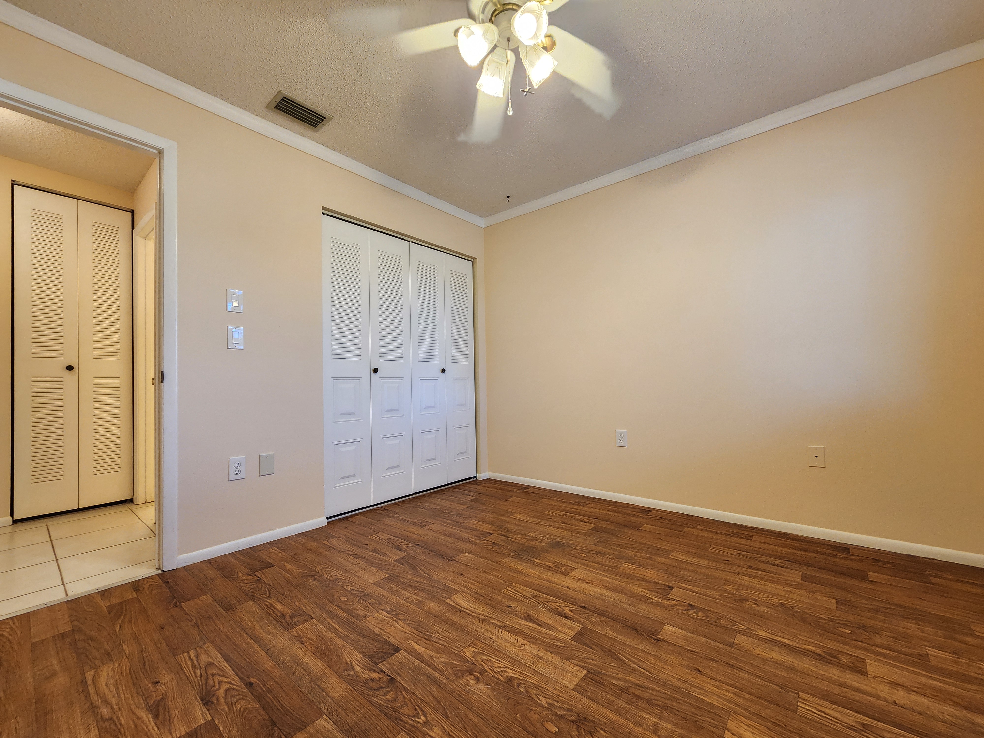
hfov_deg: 106.2
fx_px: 370
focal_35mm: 13
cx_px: 492
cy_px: 369
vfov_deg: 89.9
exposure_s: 1/60
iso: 200
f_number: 2.2
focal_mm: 2.2
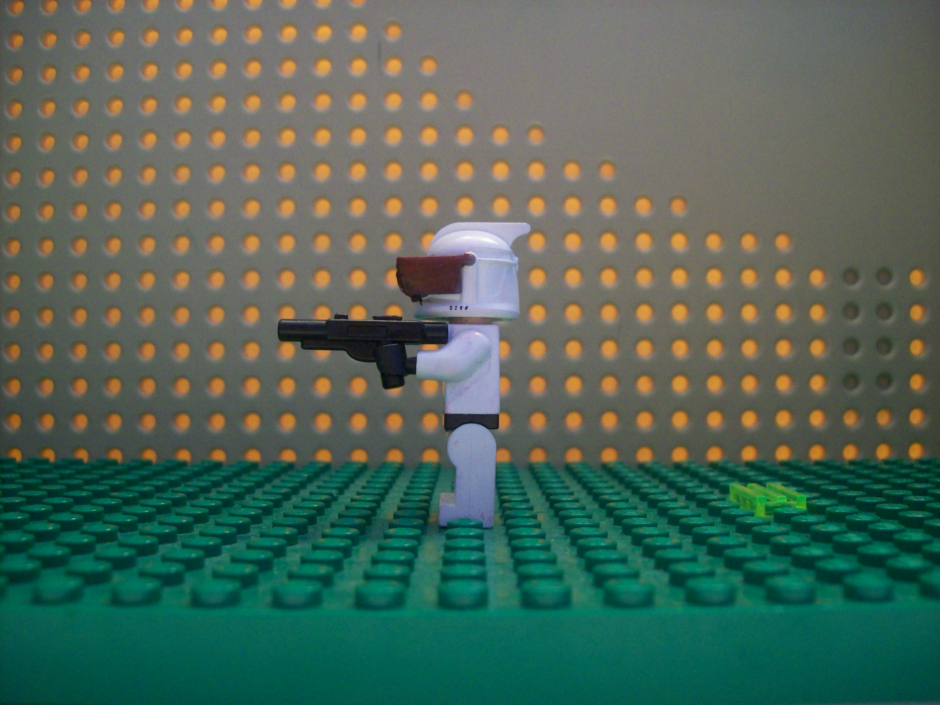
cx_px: 470
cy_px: 352
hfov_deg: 51.4
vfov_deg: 39.7
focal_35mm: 36
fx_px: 978
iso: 200
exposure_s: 1/8
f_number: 2.7
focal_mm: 6
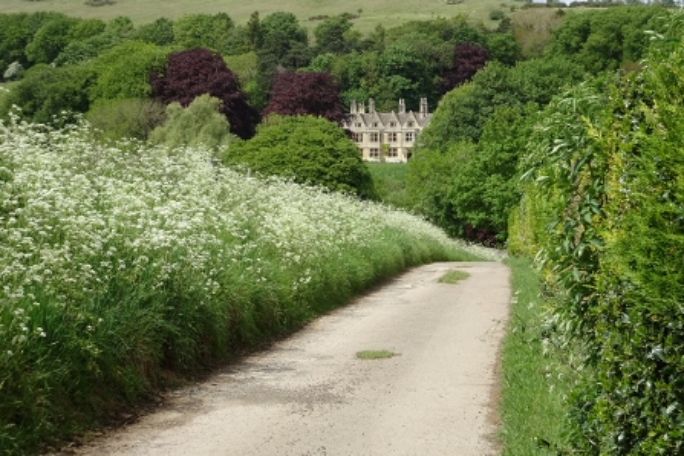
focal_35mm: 67
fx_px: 1273
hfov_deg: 30.1
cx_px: 343
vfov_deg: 20.3
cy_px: 216
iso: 80
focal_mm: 10.95
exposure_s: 1/400
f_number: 4.5
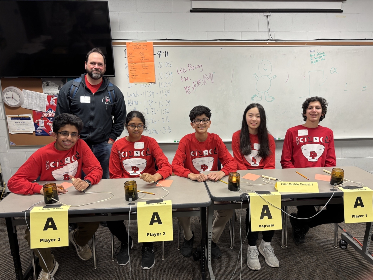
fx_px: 280
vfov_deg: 53.1
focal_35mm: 26
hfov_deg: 67.3
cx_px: 186
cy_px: 140
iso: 100
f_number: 1.6
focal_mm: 5.96
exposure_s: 1/60
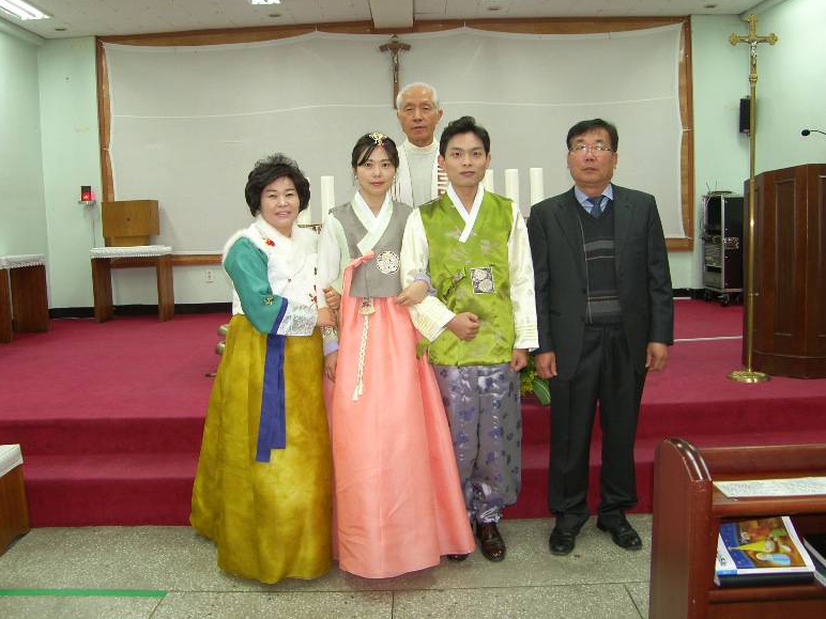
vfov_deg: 48.2
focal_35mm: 29
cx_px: 414
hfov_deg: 61.7
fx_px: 692
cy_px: 300
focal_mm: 7.4
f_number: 2.2
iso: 50
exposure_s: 1/30
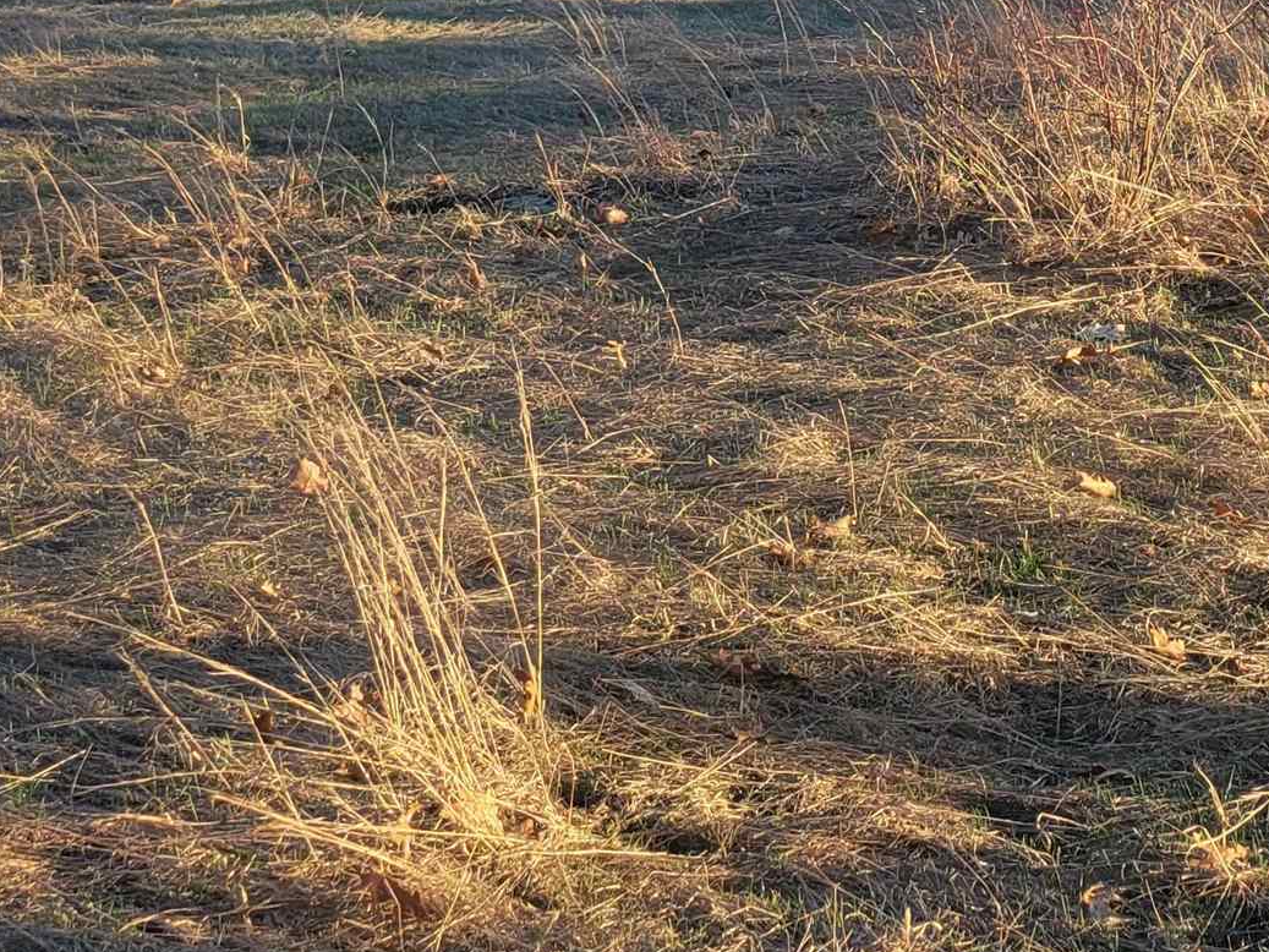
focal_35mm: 77
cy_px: -208
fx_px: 2823
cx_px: 778
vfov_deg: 18.1
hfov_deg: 25.3
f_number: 1.8
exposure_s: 1/834
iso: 40
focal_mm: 5.4
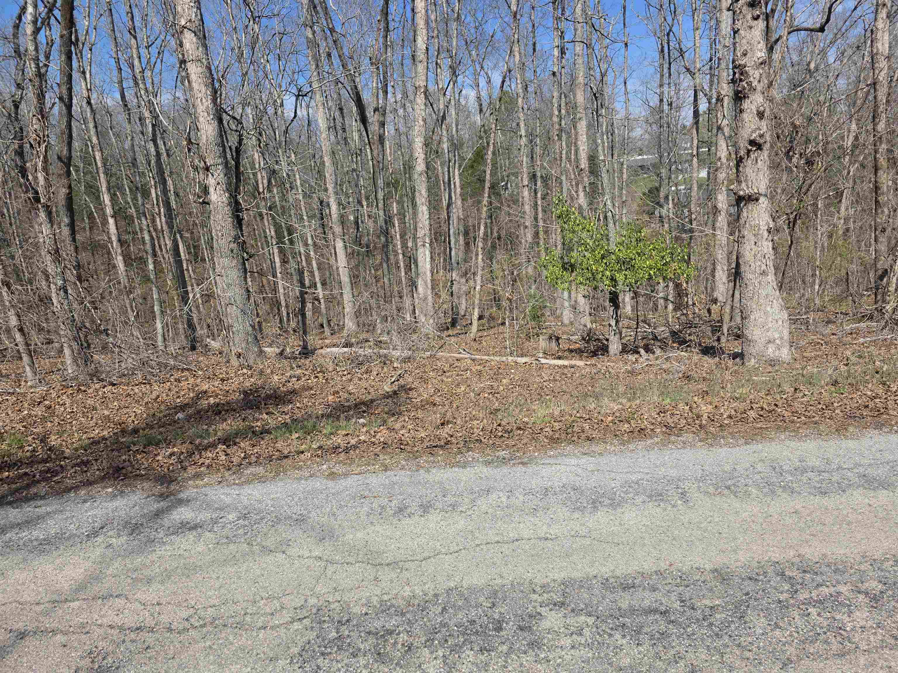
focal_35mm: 23
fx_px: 597
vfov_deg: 58.9
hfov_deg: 73.9
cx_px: 449
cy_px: 336
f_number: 1.7
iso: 80
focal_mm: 6.3
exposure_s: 1/5296
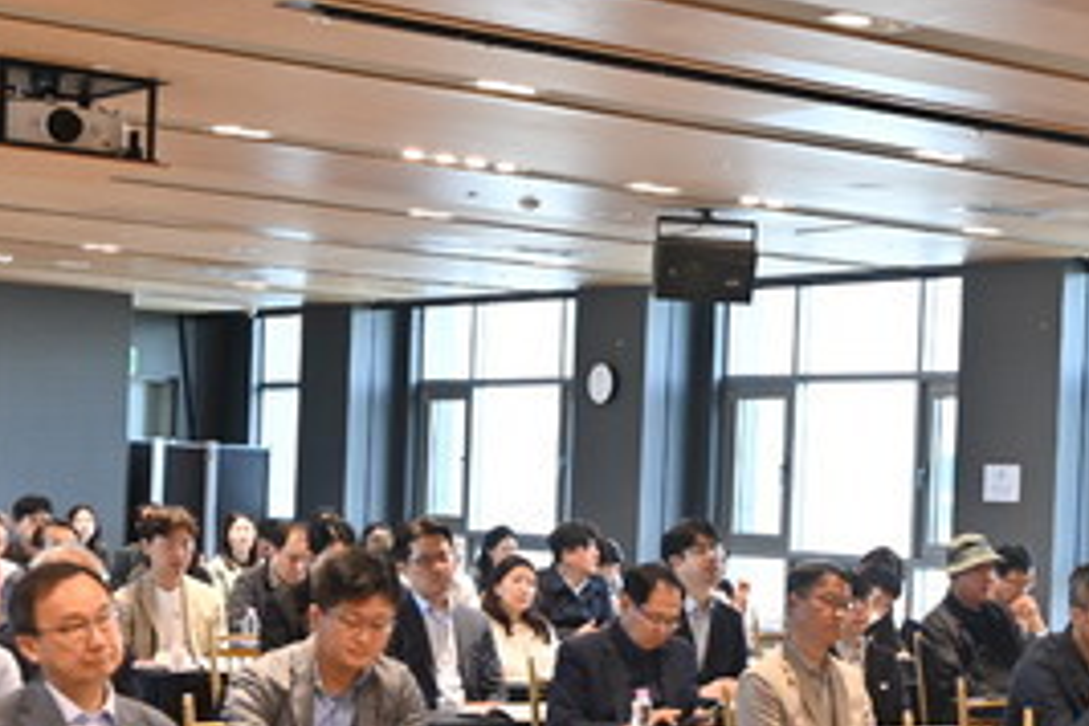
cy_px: 534
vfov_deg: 15.1
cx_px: 910
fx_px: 2722
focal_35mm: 90
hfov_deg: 22.2
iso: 1000
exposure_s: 1/200
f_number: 5
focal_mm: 40
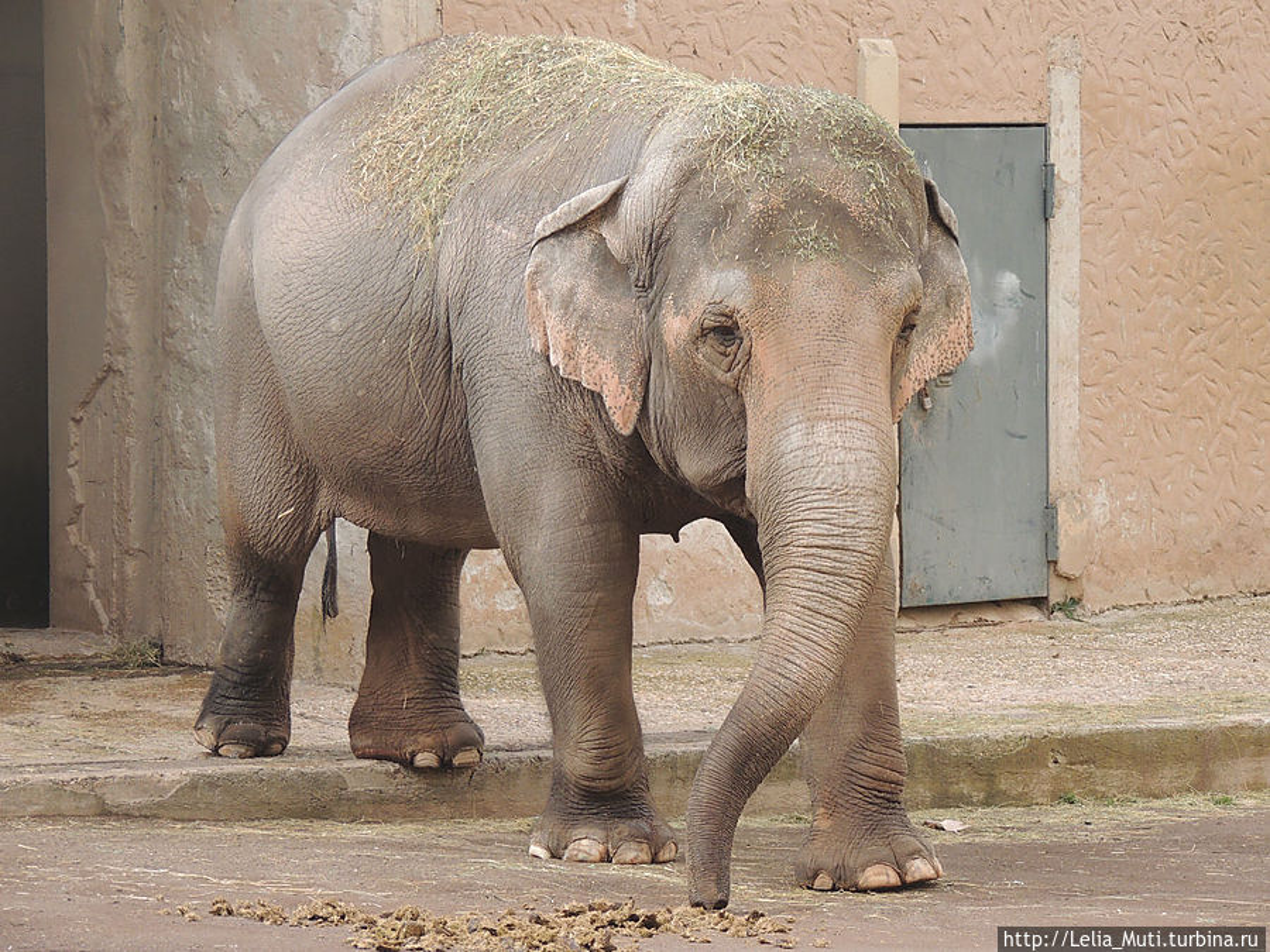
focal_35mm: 225
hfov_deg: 8.8
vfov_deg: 6.6
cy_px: 476
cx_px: 635
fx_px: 8255
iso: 250
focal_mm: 40.1
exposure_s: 1/200
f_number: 4.6
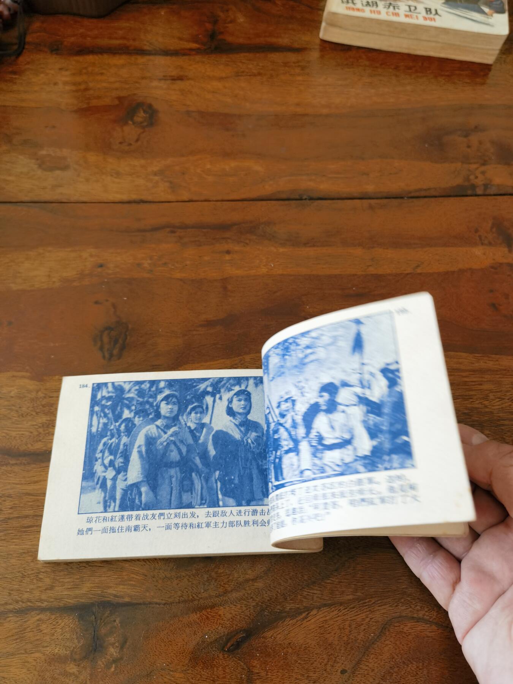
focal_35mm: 27
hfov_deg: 51.4
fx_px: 534
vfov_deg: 65.3
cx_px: 256
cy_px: 342
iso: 125
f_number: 1.9
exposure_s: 1/120
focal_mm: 6.67
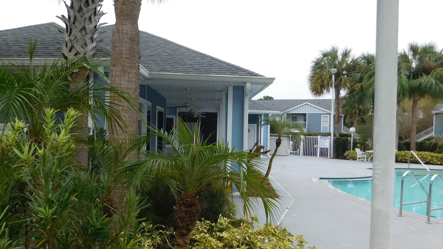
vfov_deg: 41.4
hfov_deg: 67.8
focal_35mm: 28
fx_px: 329
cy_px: 136
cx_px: 203
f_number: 3
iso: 125
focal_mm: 4
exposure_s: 1/400
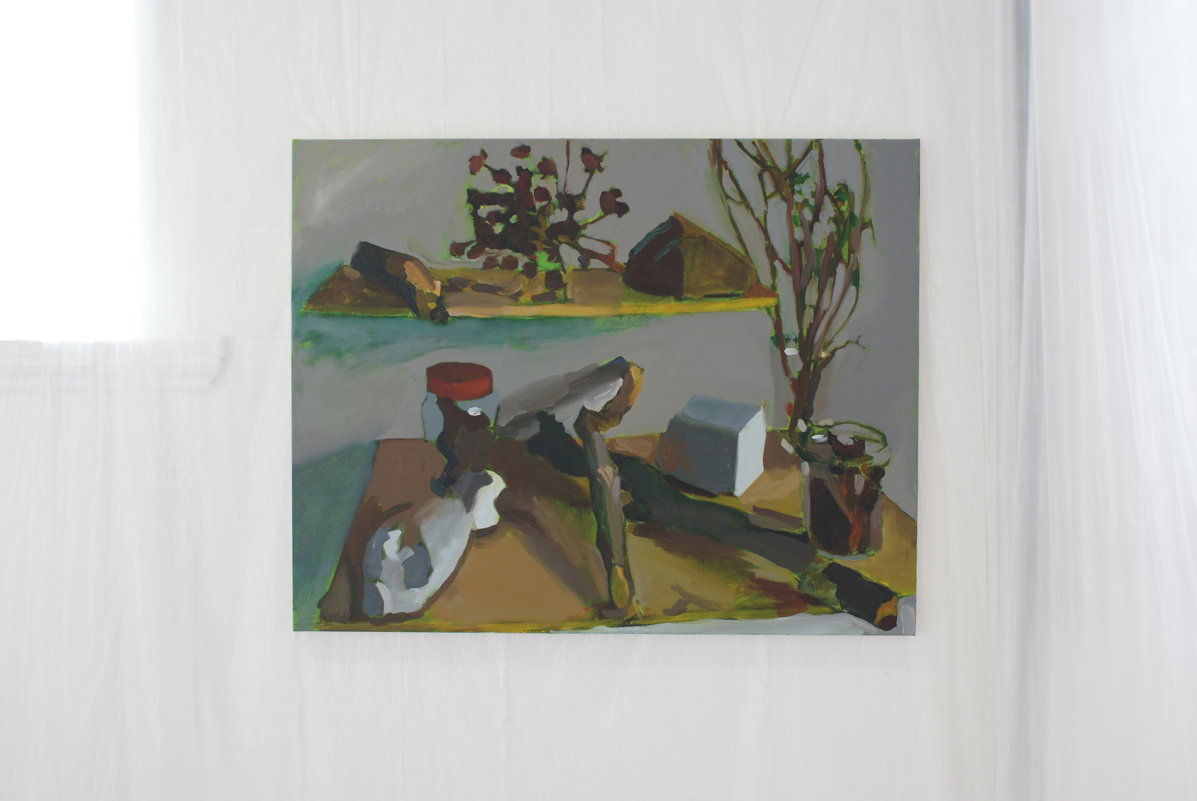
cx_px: 598
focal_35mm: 42
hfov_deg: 46.3
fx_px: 1398
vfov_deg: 32.0
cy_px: 400
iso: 160
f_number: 4.5
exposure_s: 1/50
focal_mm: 28
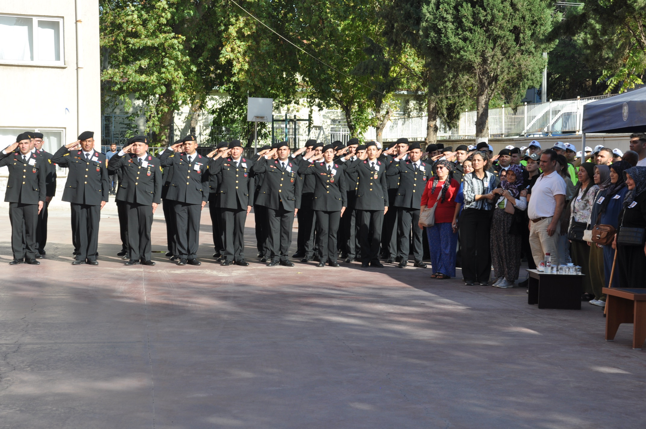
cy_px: 214
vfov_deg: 17.4
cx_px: 323
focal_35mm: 78
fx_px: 1398
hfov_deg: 26.0
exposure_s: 1/125
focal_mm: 52
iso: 200
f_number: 11
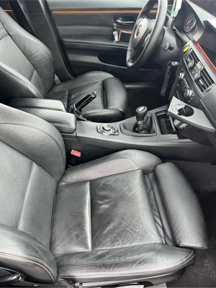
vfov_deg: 67.3
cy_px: 144
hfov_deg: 53.1
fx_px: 216
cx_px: 108
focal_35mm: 26
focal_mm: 5.1
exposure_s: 1/60
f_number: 1.6
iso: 200
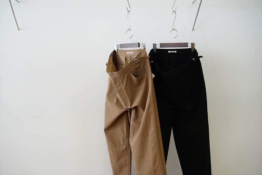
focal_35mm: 55
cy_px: 88
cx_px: 131
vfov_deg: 24.6
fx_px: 400
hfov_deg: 36.3
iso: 250
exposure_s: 1/60
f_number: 4
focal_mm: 55
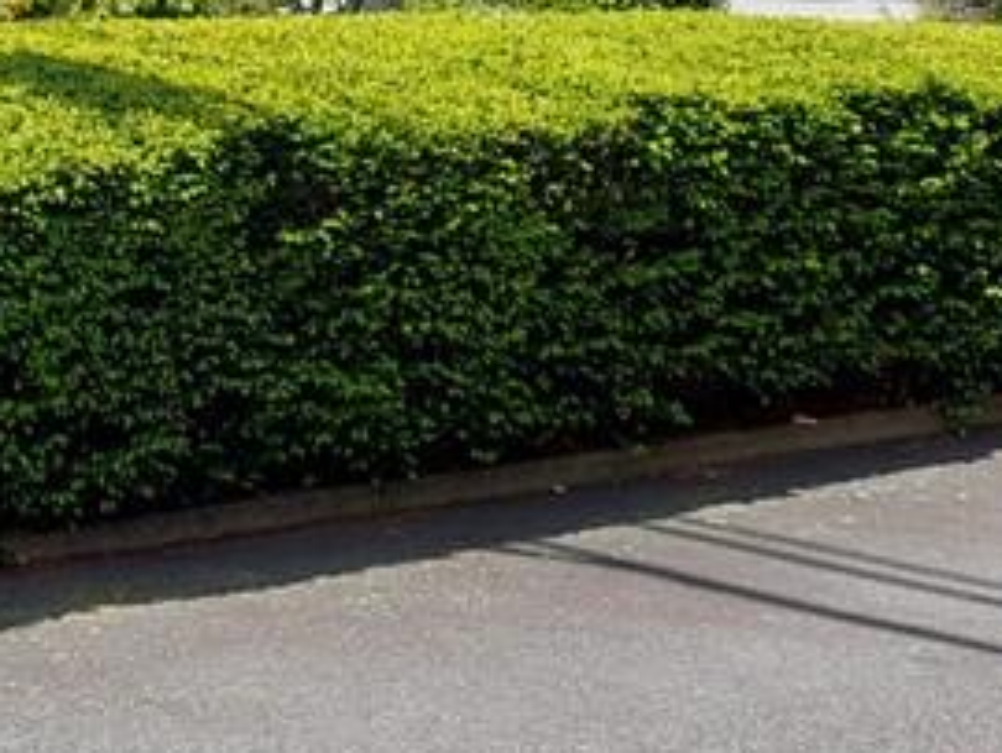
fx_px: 2636
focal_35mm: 91
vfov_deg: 16.1
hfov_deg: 21.1
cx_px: 104
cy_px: 152
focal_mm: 5.23
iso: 40
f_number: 1.8
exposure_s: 1/1527
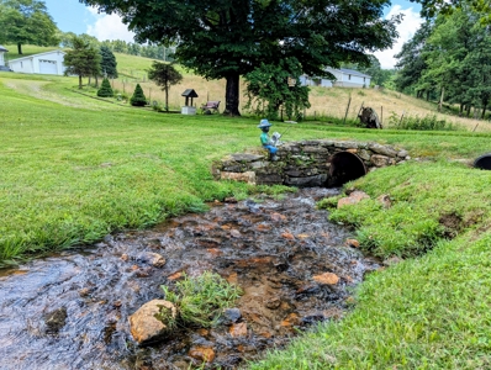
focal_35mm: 24
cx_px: 246
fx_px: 341
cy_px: 185
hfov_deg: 71.5
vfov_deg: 57.0
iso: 52
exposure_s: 1/1244
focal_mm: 6.81
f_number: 1.85
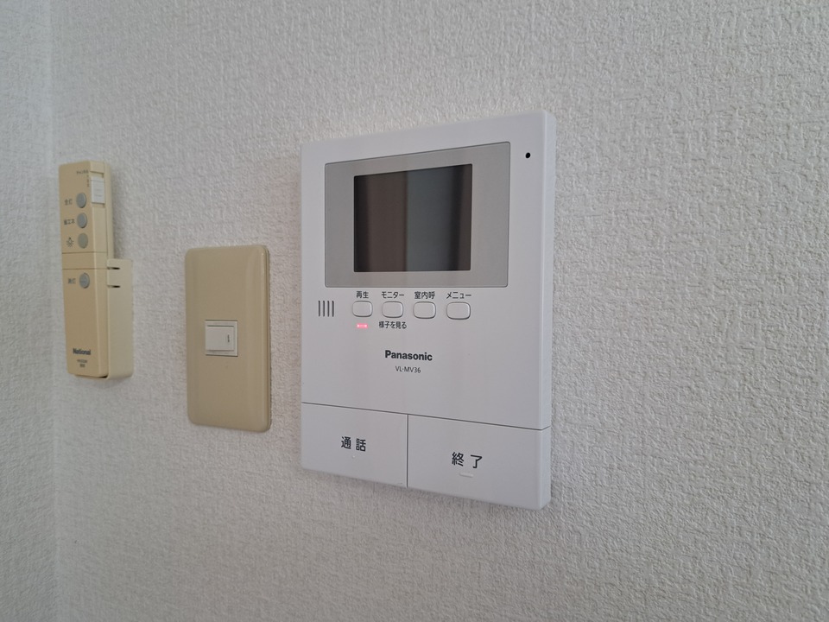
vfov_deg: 56.8
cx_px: 414
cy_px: 311
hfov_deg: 71.6
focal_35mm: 24
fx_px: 575
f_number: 1.8
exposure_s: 1/50
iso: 125
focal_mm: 5.23
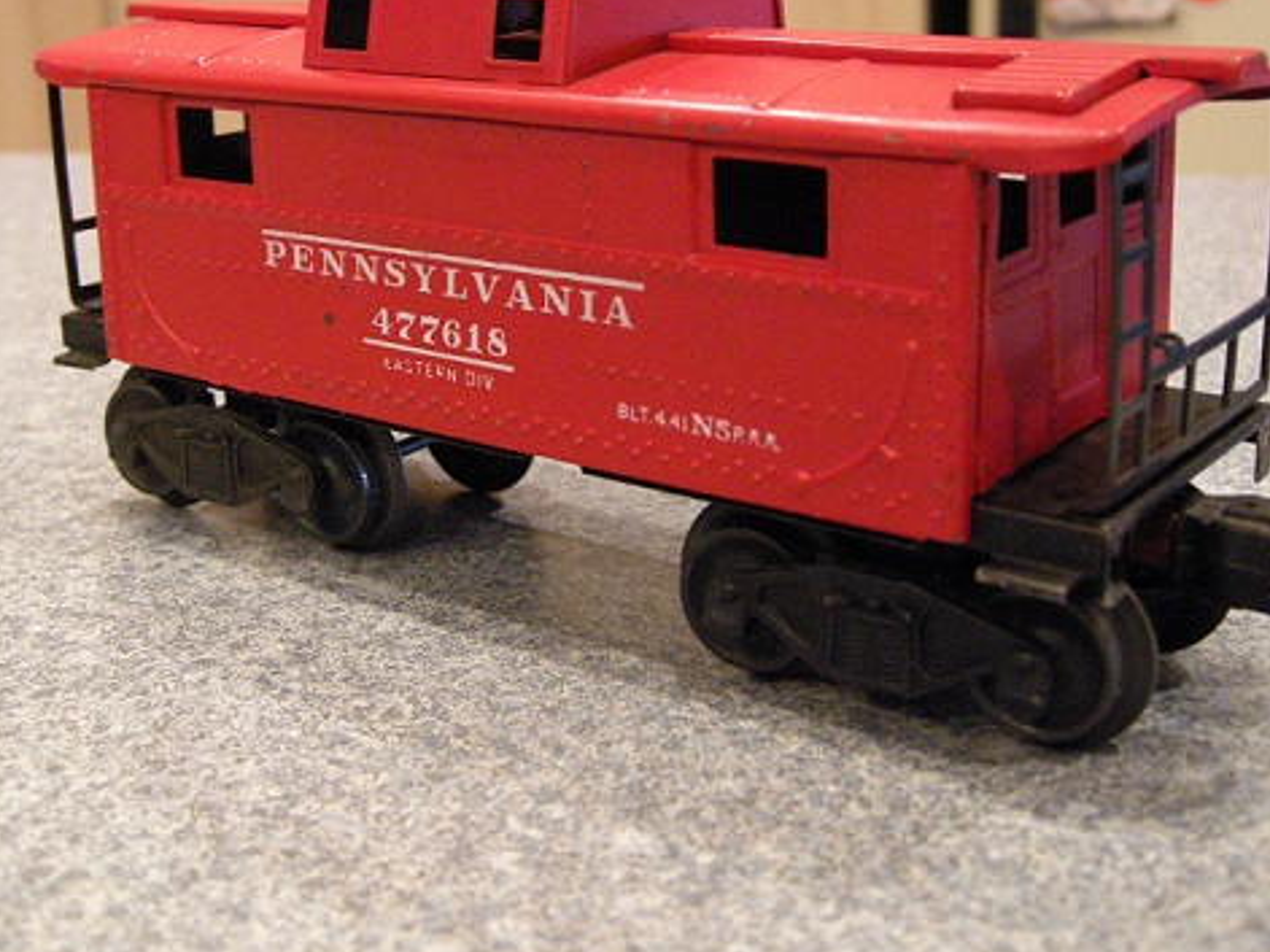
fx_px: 1907
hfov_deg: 36.8
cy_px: 333
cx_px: 620
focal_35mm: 52
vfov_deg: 27.9
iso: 400
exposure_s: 1/15.2
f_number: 2.7
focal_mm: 7.5
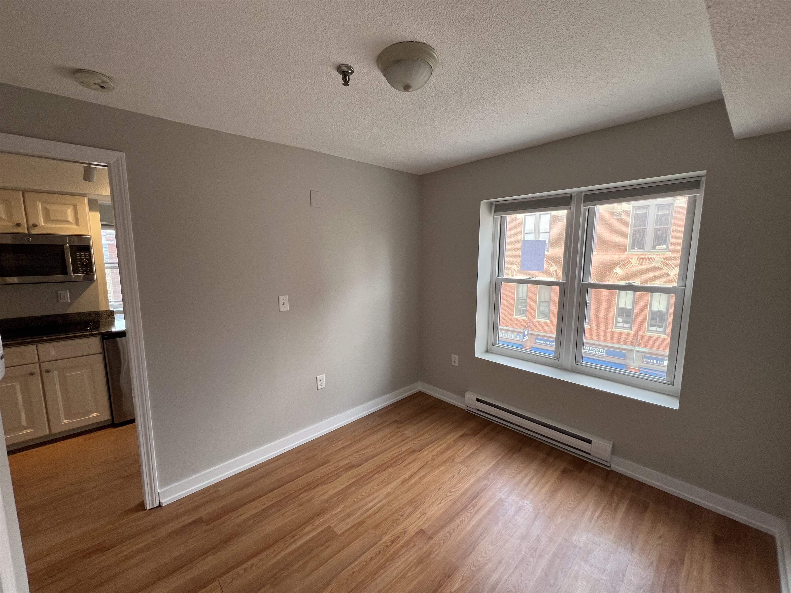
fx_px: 297
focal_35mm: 13
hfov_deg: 106.2
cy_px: 296
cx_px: 396
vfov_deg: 89.9
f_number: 1.8
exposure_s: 1/120
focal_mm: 1.57
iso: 100
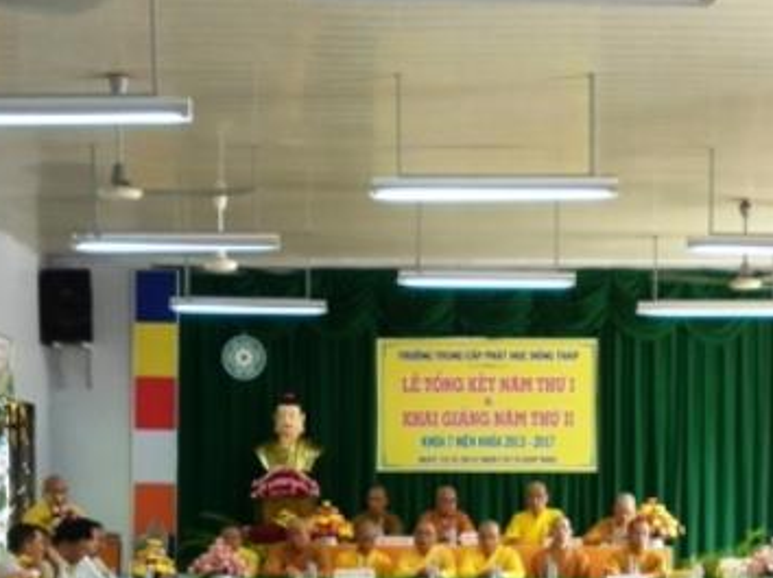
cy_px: 654
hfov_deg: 24.1
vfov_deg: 17.5
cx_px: 496
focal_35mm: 81
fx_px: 1808
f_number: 2.8
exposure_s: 1/30
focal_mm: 5
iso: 100
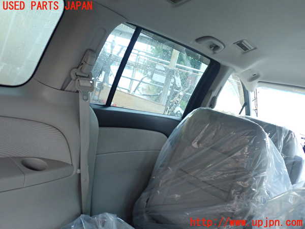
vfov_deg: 46.8
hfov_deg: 60.0
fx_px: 264
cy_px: 114
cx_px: 152
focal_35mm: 30
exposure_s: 1/30
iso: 500
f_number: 2.3
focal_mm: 5.4
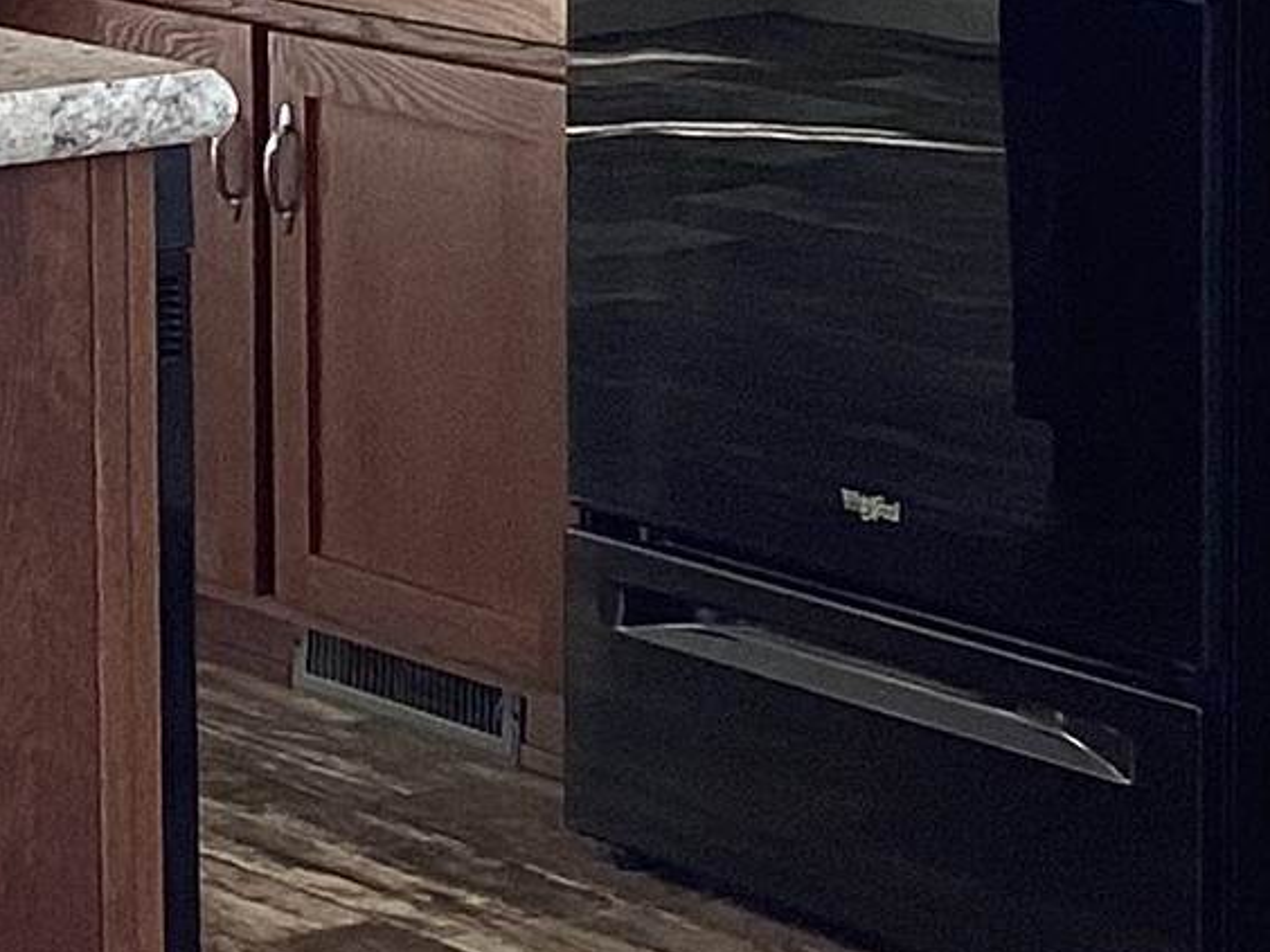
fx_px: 6200
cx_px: 160
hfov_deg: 11.6
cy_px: -151
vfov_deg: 8.7
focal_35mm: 169
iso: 50
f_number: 2.4
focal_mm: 3.3
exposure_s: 1/60
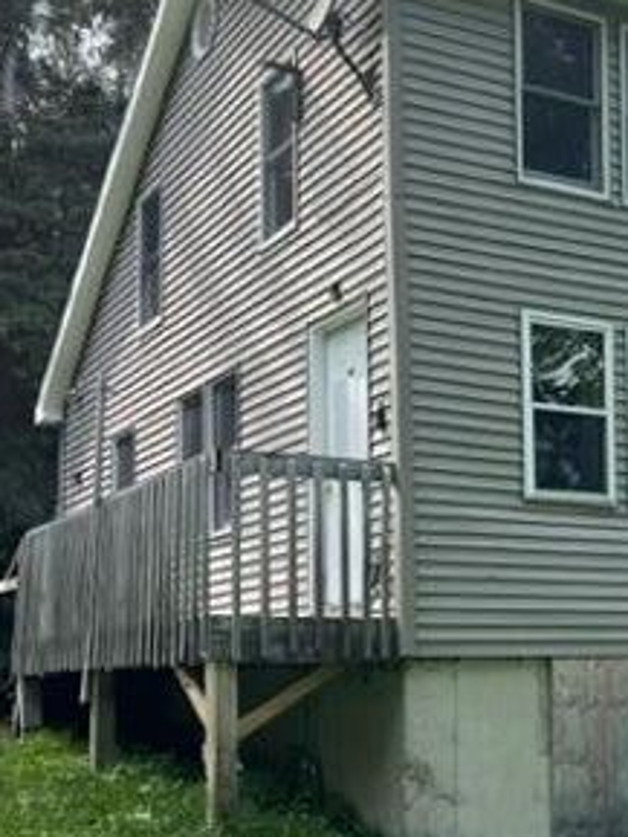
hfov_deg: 23.4
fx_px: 1450
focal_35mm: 60
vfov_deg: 32.0
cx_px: 628
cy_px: 526
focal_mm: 5.1
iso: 32
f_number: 1.6
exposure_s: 1/1057
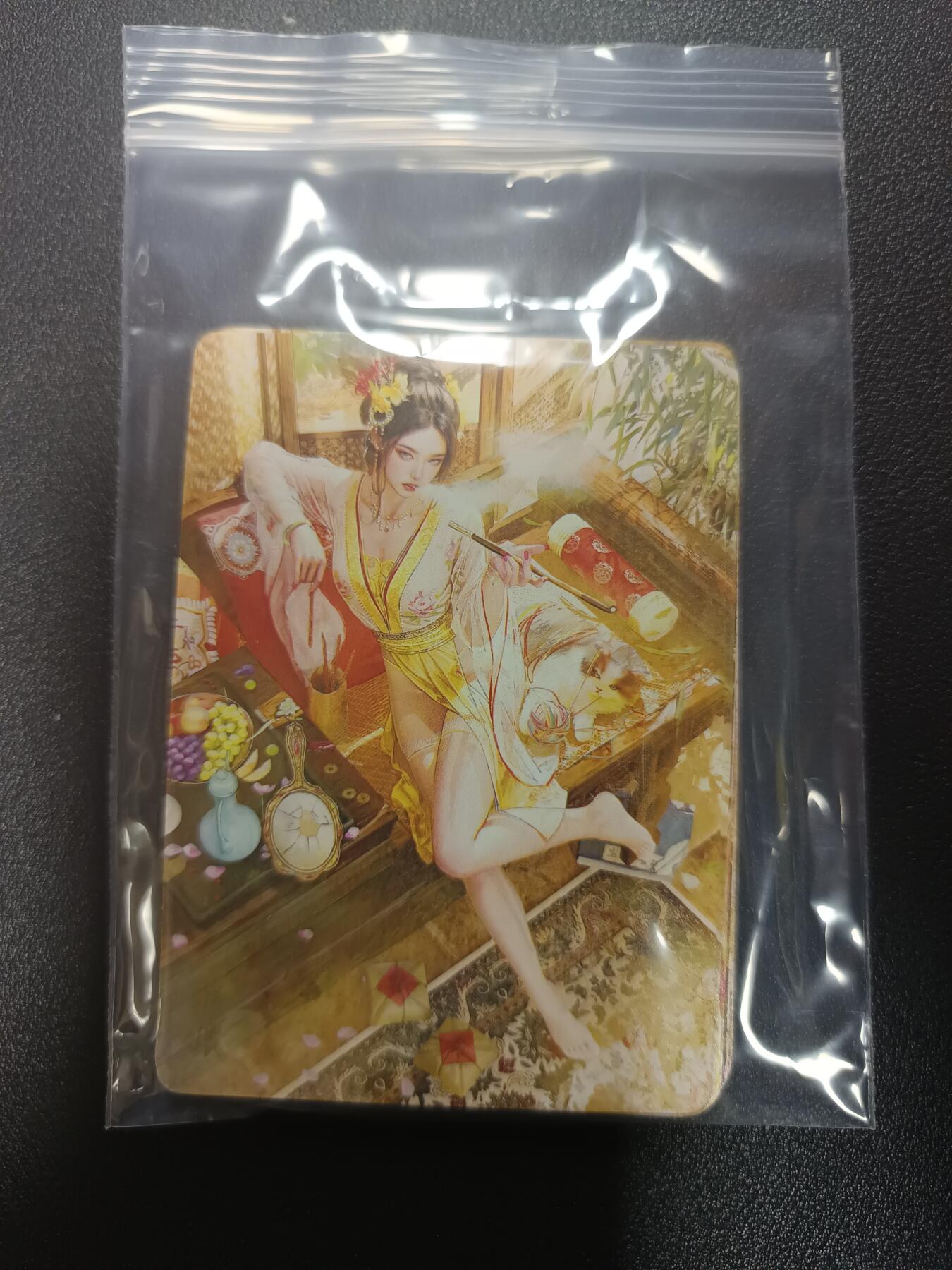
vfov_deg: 71.6
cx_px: 476
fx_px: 880
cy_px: 635
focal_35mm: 24
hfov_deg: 56.8
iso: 1089
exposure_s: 1/50
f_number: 1.7
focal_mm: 5.31
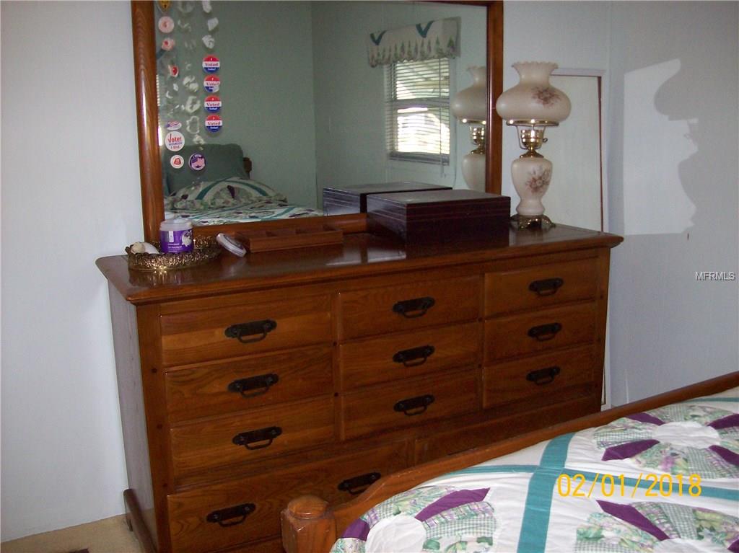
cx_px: 370
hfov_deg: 51.4
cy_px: 276
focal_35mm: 36
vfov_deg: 39.6
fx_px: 768
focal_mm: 6
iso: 140
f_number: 2.7
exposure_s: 1/64
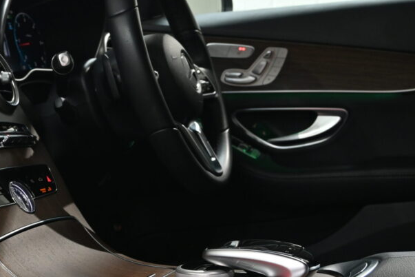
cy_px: 143
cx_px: 89
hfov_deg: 26.9
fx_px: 851
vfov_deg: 18.5
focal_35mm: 74
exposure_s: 1/20
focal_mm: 29
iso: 640
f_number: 5.6
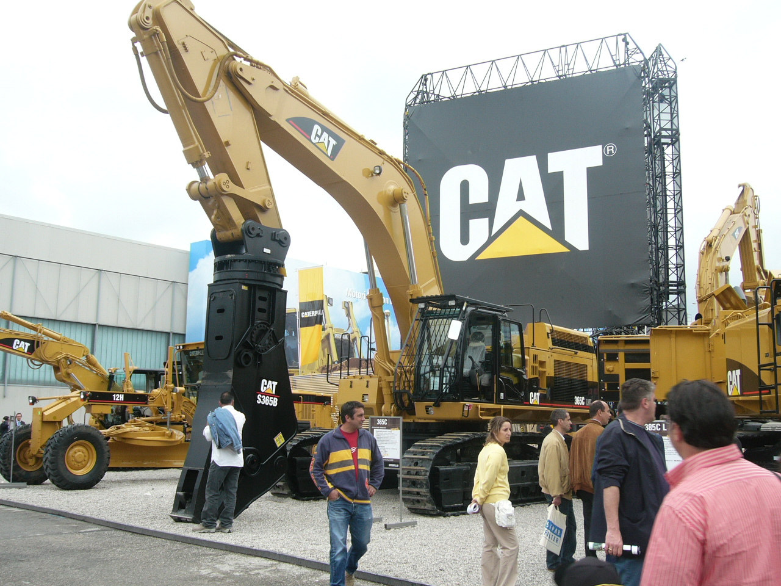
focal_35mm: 35
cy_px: 293
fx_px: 790
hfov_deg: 52.6
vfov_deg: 40.7
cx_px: 390
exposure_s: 1/50
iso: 50
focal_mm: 5.8
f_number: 8
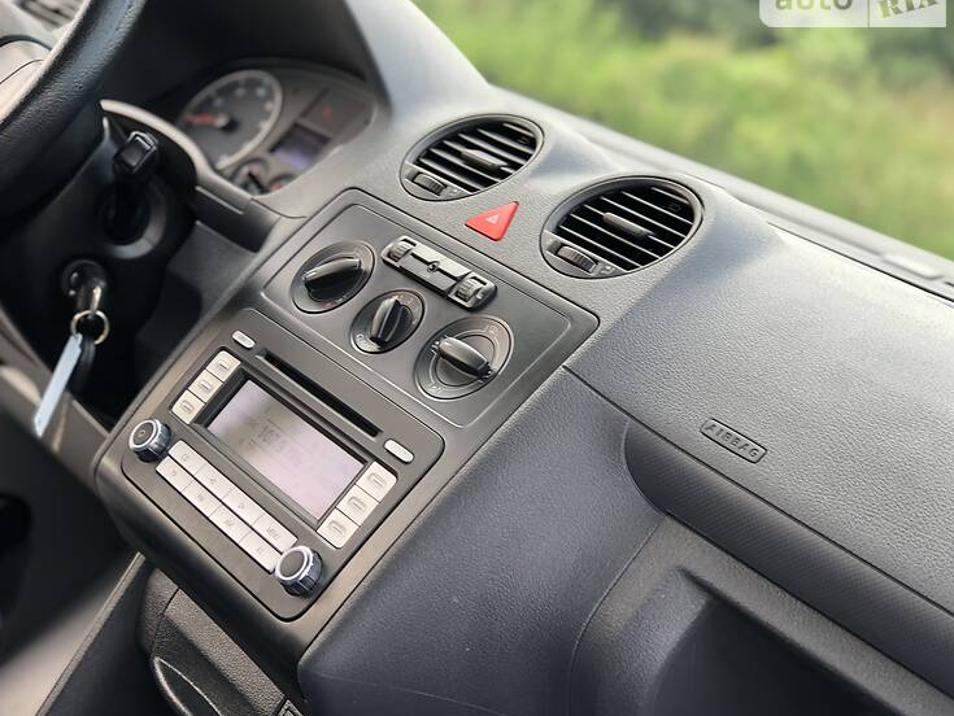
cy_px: 345
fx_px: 1710
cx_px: 446
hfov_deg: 31.2
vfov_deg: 23.7
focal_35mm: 62
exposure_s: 1/30
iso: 20
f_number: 2.8
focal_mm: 6.6
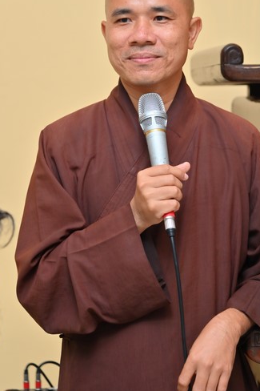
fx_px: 1518
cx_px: 167
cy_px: 136
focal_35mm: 140
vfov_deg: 14.6
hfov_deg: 9.8
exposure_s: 1/200
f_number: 4.5
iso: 1000
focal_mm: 105
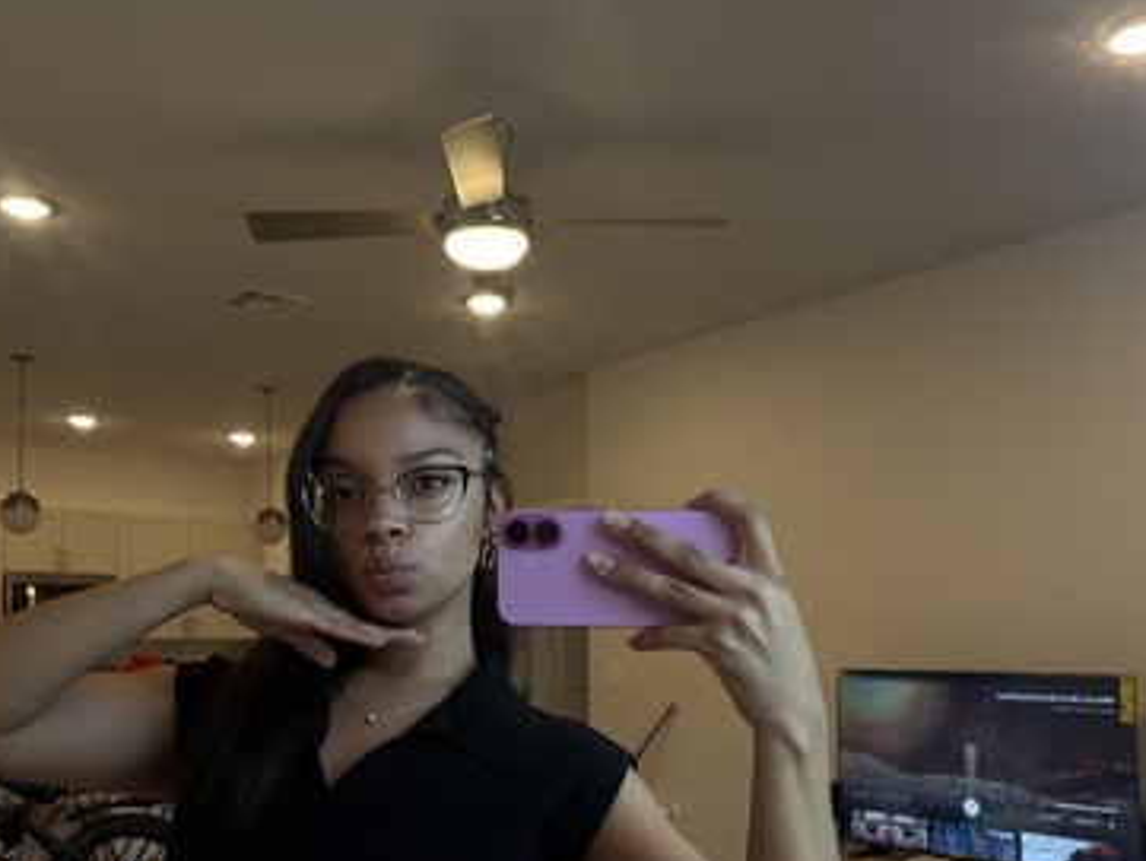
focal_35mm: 36
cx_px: 498
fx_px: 1192
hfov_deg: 51.2
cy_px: 586
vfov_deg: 39.1
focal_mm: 5.96
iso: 125
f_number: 1.6
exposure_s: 1/120
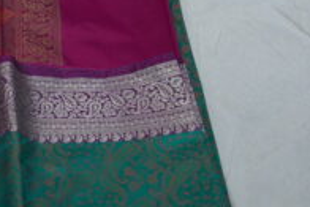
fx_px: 844
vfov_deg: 13.9
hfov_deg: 19.3
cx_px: -90
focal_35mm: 98
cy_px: 55
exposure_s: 1/160
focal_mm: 32
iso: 2500
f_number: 4.5
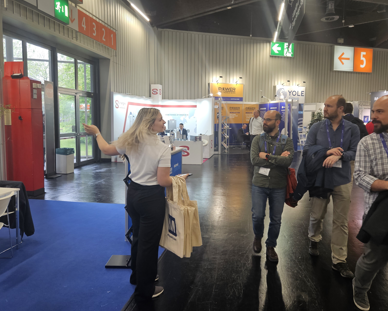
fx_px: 322
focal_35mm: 28
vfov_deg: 51.5
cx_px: 198
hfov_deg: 62.2
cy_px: 142
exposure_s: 1/100
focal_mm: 5.4
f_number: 1.8
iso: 125
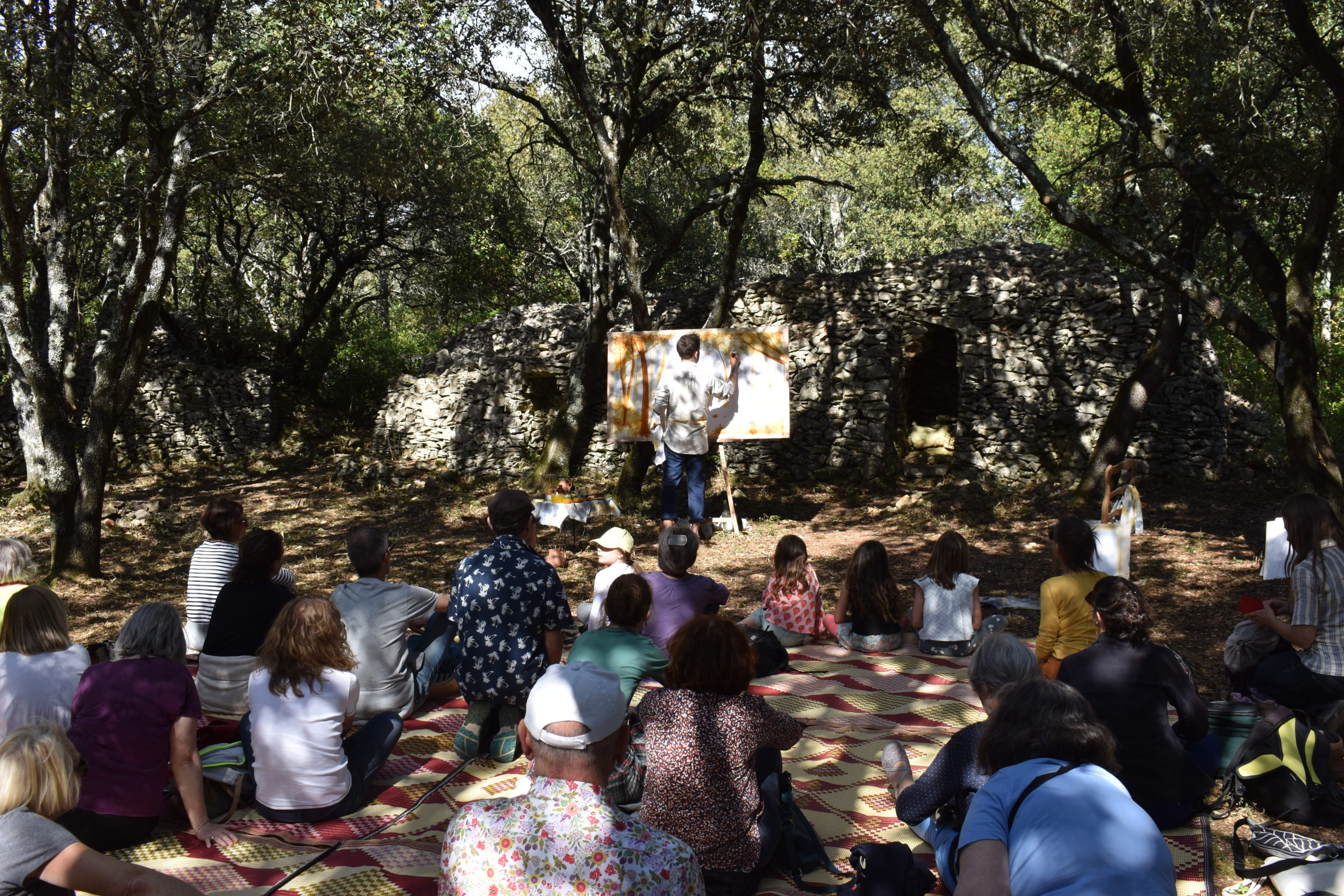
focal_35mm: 34
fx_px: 1288
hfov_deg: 55.1
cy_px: 448
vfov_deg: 38.4
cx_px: 672
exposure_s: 1/250
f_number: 8
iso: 250
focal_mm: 23
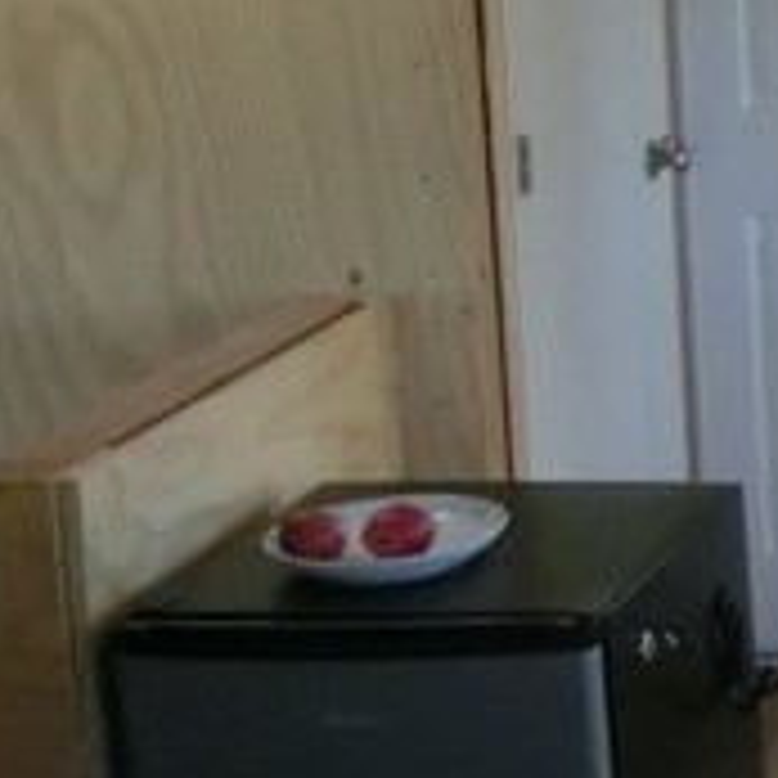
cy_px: 207
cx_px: 1997
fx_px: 3331
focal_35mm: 131
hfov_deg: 10.8
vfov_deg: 13.3
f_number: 3.5
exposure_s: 1/125
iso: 125
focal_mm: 4.5
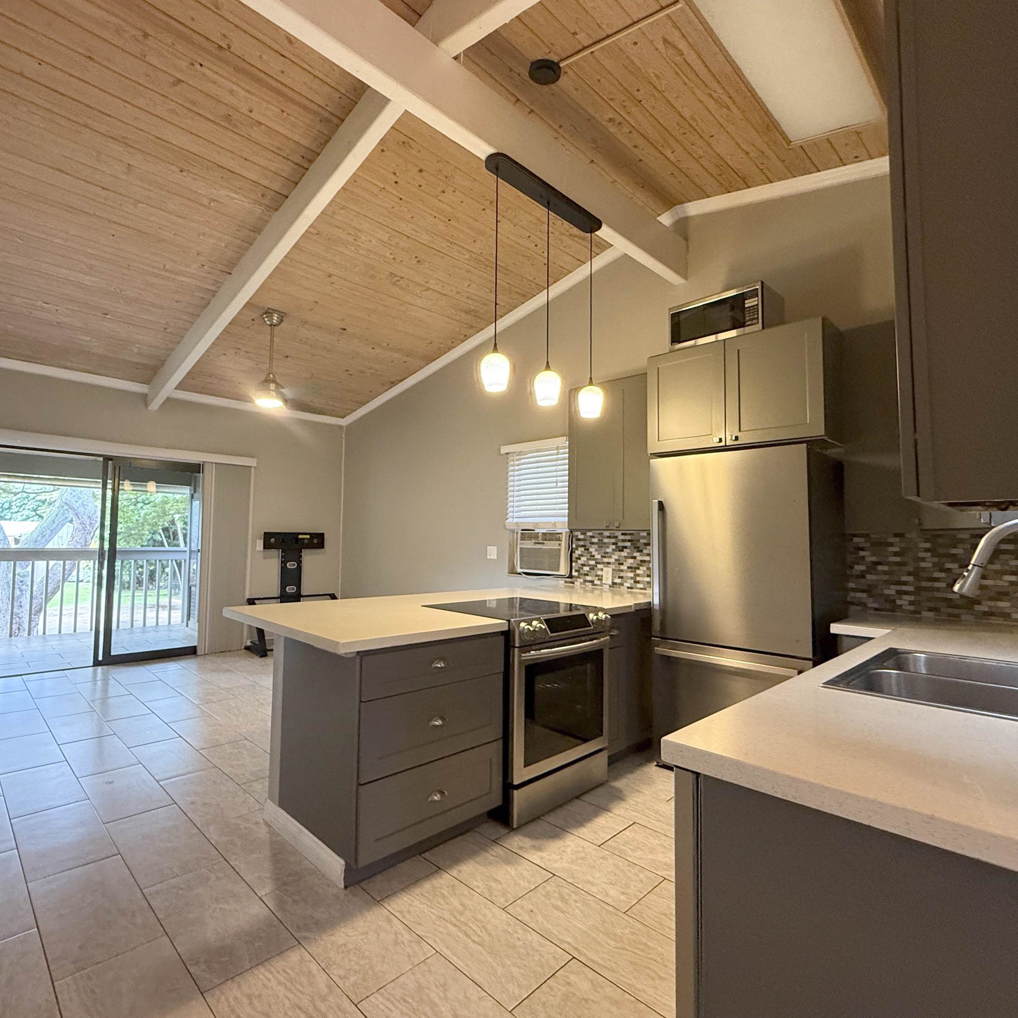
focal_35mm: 17
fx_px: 566
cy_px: 505
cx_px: 439
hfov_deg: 83.5
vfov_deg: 84.0
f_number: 2.2
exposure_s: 1/60
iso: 500
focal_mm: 2.22
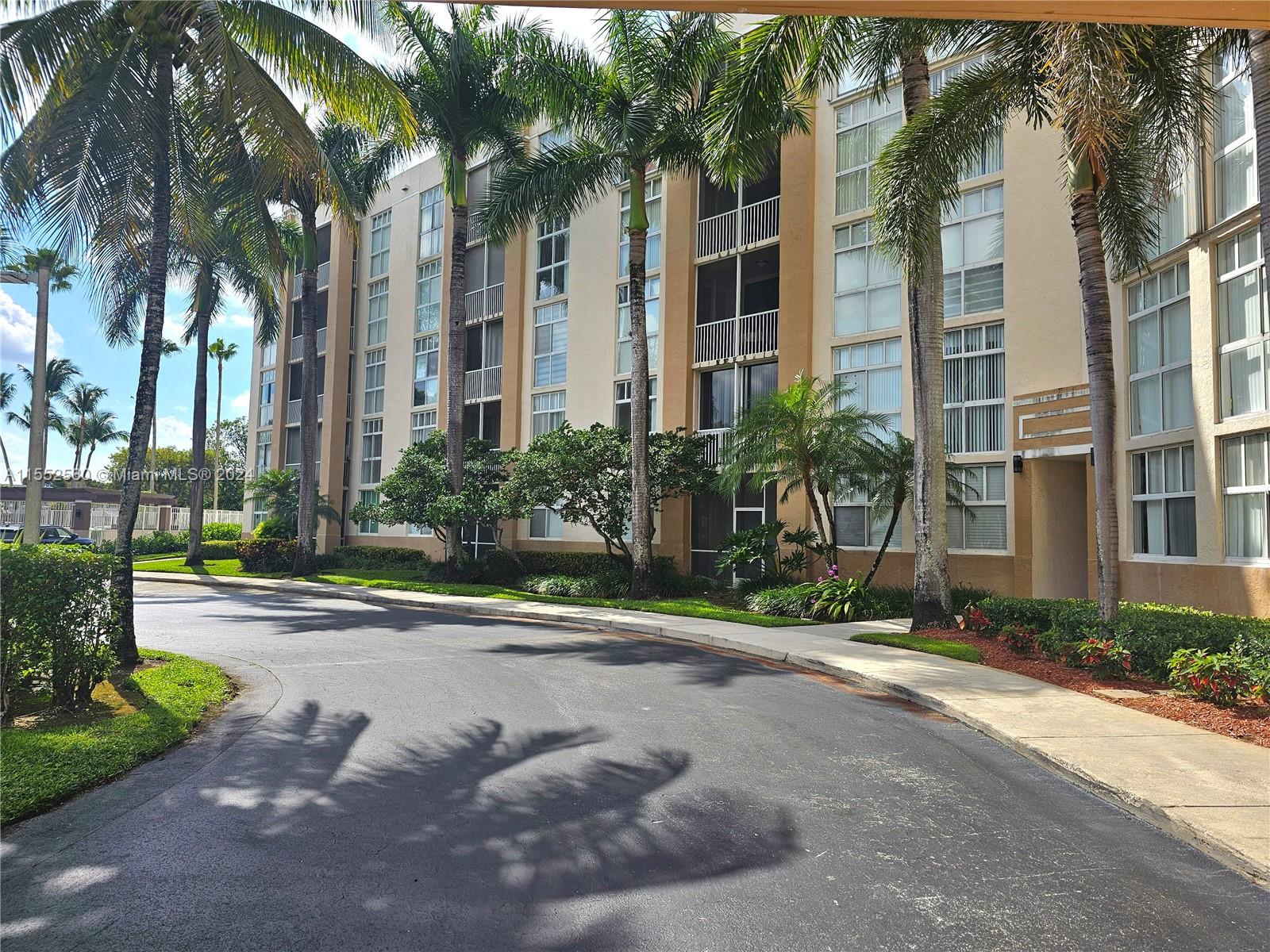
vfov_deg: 58.9
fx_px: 844
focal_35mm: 23
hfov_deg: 73.9
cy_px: 476
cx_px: 635
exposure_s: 1/714
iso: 10
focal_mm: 6.3
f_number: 1.7
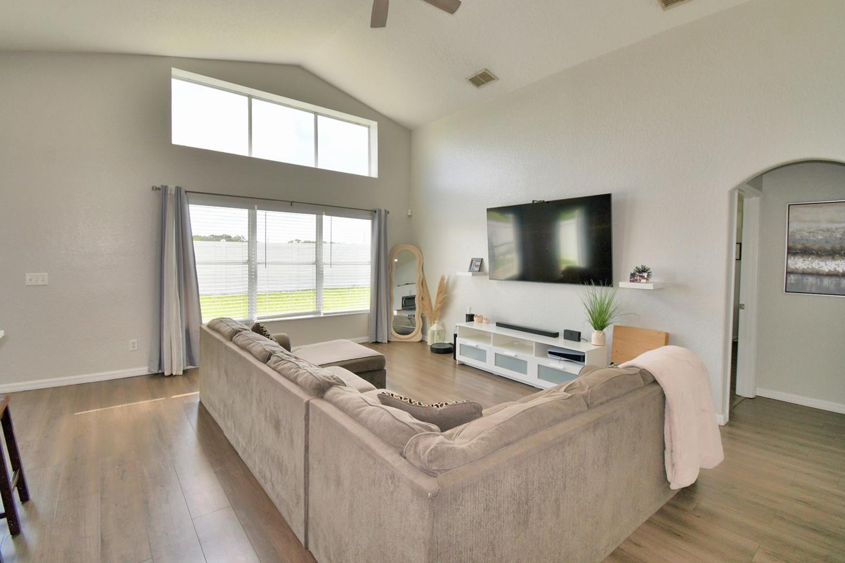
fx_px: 375
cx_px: 439
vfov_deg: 73.7
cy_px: 267
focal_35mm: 16
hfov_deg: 96.7
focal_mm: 10
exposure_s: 1/200
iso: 100
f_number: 4.5
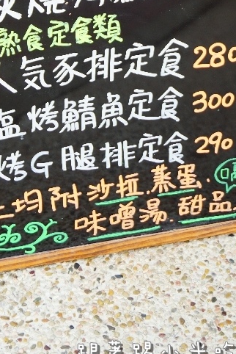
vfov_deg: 18.9
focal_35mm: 105
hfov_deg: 13.0
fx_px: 1032
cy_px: -8
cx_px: 103
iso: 125
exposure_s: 1/60
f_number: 5
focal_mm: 33
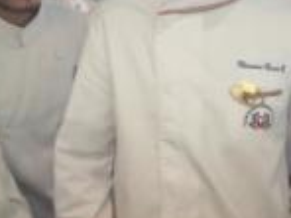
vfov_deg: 15.0
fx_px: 824
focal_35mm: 98
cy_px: 164
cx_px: 218
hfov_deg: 19.9
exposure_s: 1/33
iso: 32
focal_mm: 4.15
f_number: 2.2
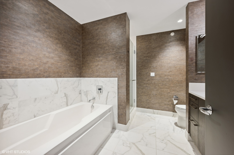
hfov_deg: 104.3
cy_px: 78
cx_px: 117
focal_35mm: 14
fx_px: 91
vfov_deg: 81.1
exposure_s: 1
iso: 100
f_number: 10
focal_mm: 14
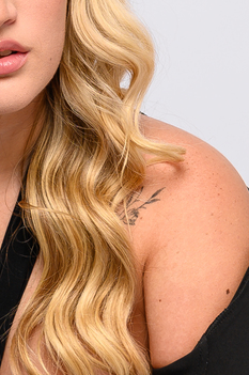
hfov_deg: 5.3
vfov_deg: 7.9
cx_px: -51
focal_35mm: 257
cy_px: 482
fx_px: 2674
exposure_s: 1/160
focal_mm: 50
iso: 50
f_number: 5
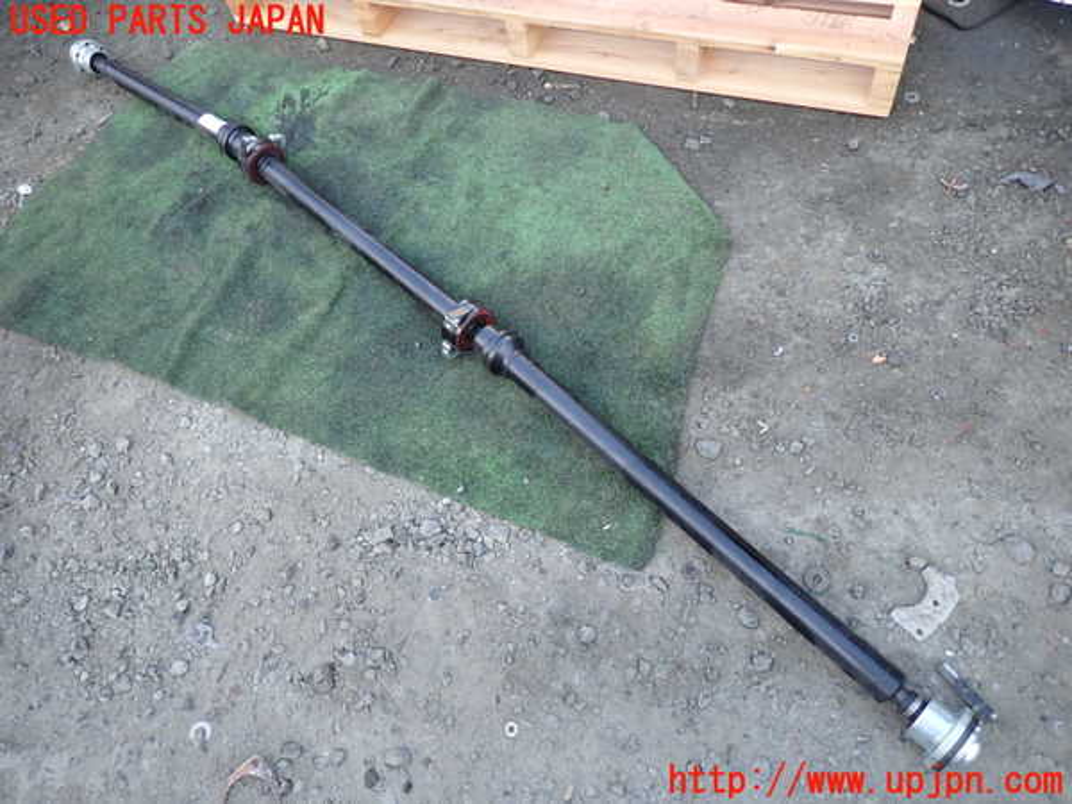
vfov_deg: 54.9
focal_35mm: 25
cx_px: 536
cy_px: 402
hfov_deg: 69.4
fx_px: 774
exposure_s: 1/80
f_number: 2
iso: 100
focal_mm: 4.5
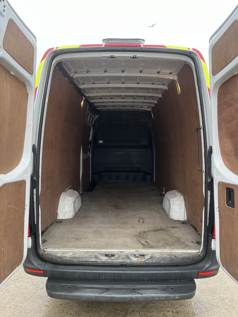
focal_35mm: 26
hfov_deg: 53.1
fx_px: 238
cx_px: 119
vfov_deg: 67.3
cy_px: 158
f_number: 1.6
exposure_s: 1/105
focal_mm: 5.1
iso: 125
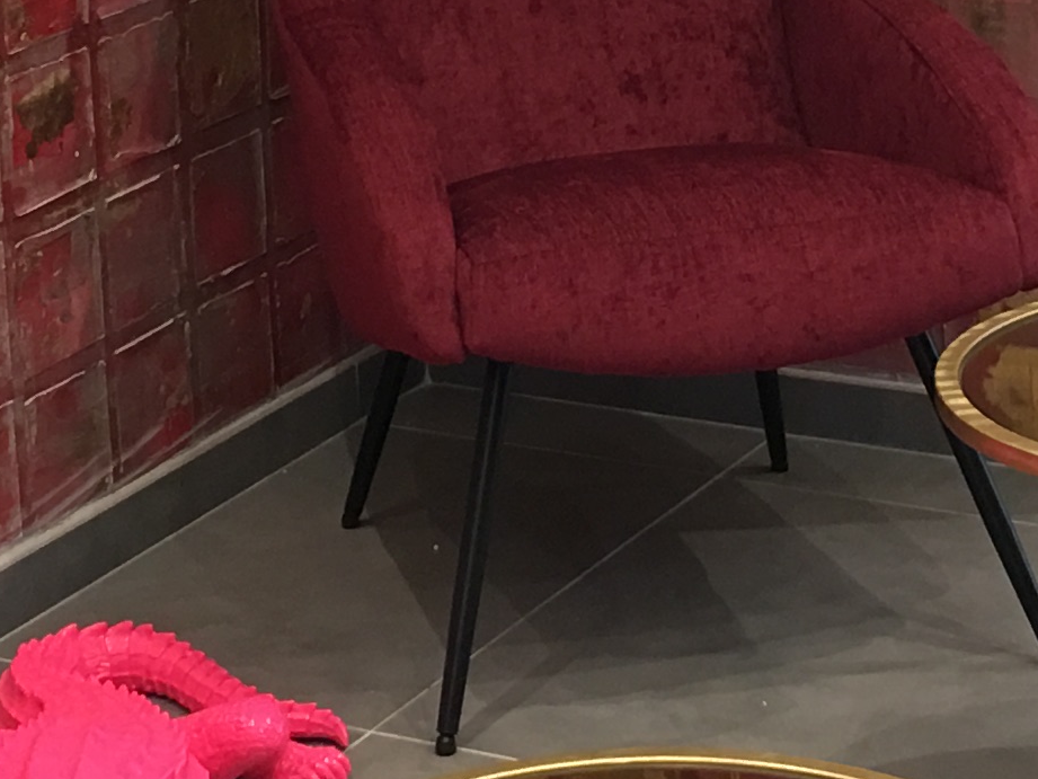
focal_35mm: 127
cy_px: -201
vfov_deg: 11.4
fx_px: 3809
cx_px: 489
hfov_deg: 15.5
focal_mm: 4.15
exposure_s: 1/17
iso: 64
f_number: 2.2
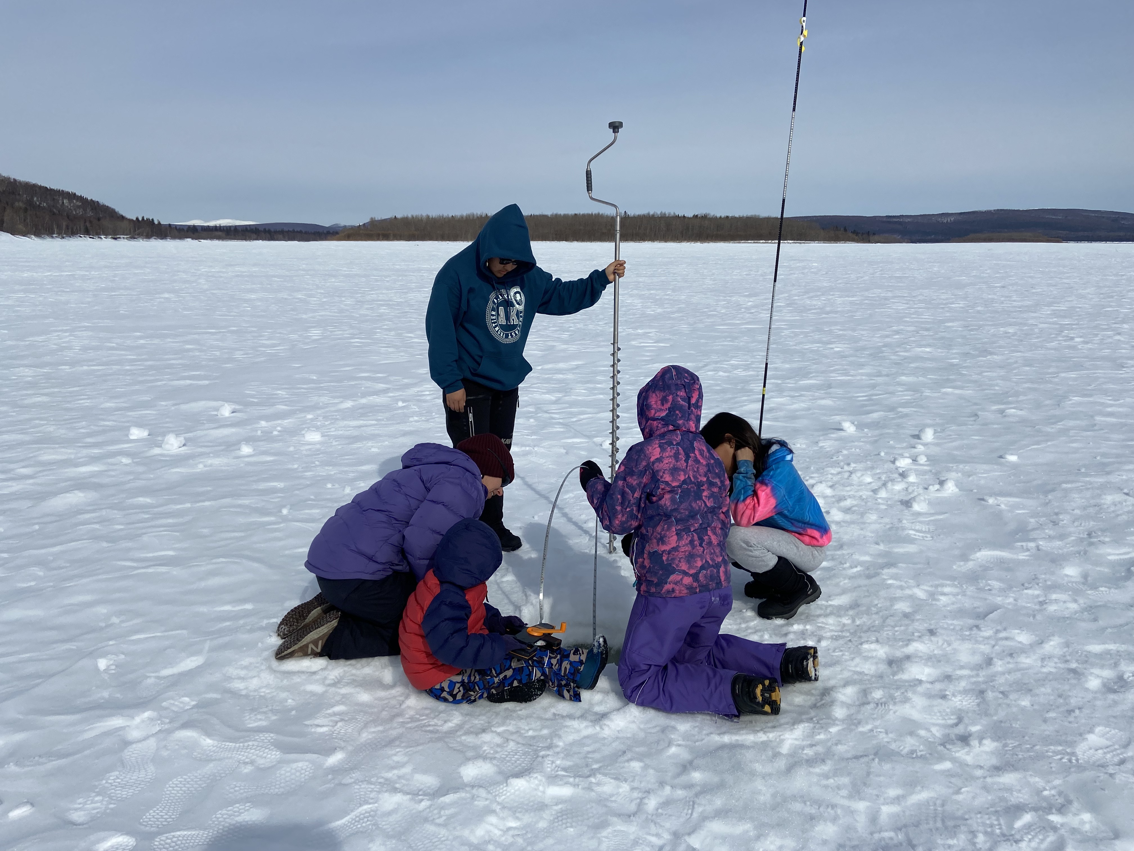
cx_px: 567
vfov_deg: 53.1
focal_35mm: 26
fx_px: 852
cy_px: 426
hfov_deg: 67.3
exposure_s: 1/9615
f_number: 1.8
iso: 32
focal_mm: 4.25
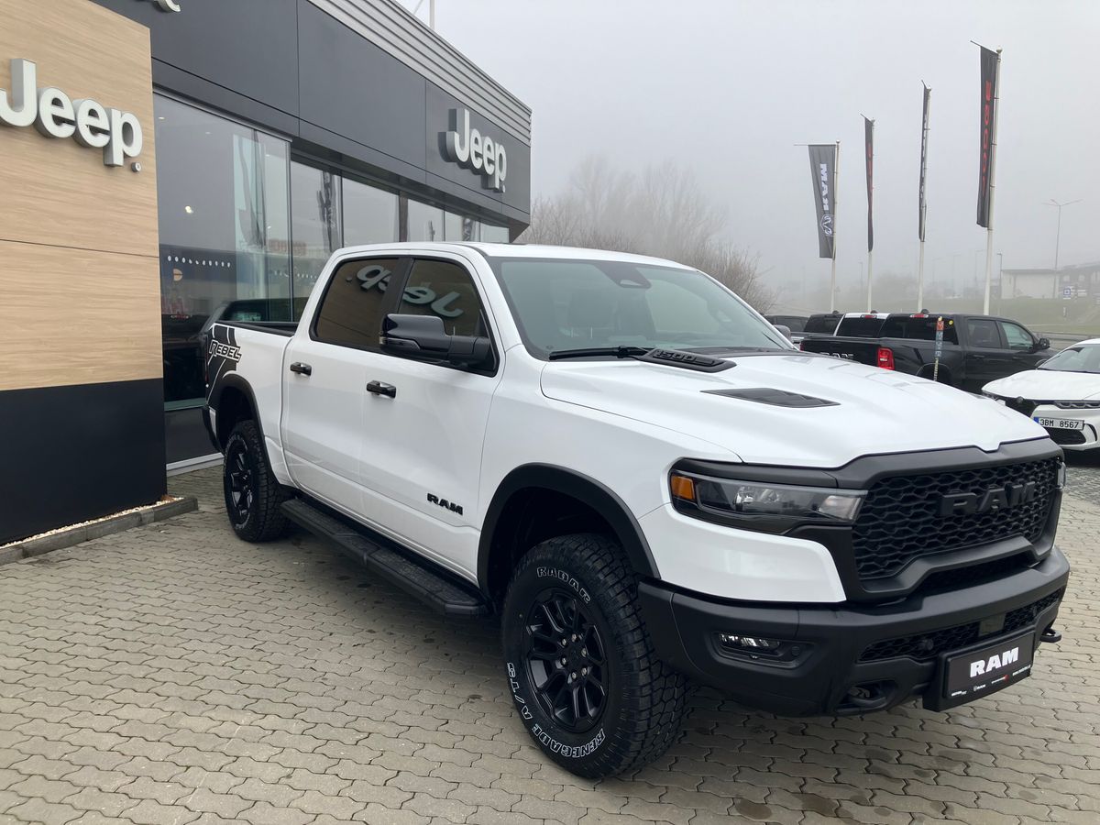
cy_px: 412
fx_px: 890
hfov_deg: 63.4
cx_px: 550
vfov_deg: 49.7
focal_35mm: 28
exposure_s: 1/736
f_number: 1.8
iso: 32
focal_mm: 3.99
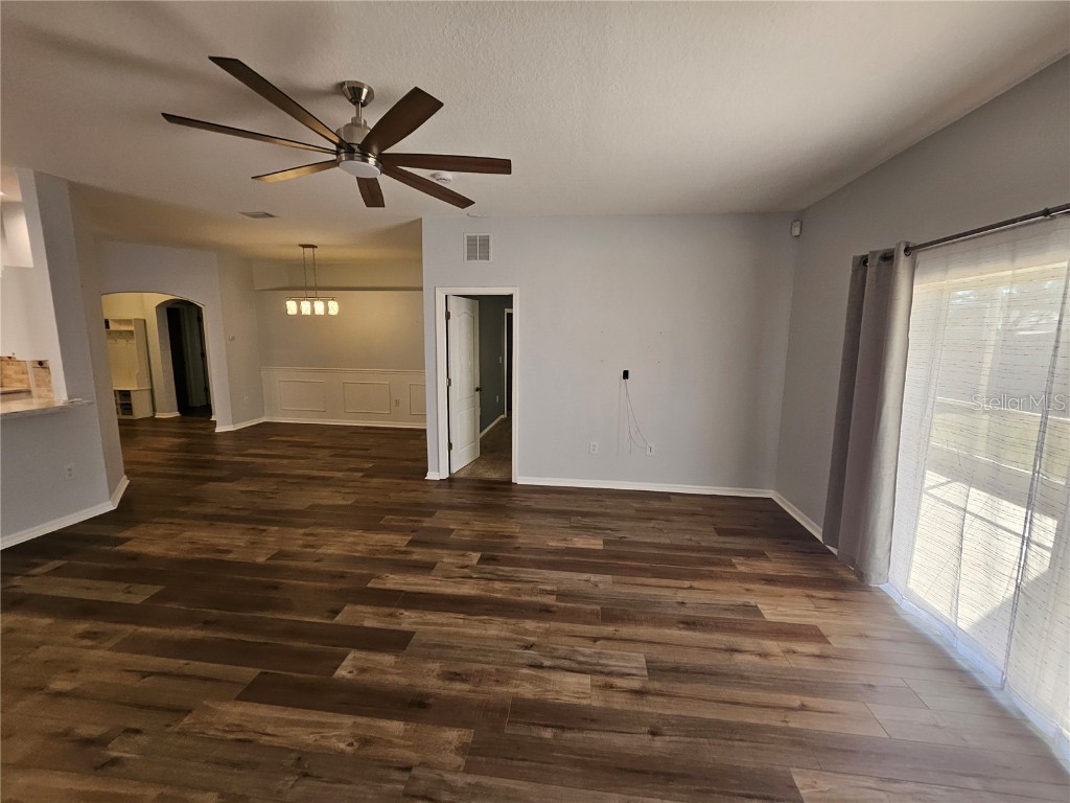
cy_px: 402
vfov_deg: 89.9
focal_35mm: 13
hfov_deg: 106.2
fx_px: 402
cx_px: 535
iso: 100
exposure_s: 1/60
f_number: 2.2
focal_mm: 1.7
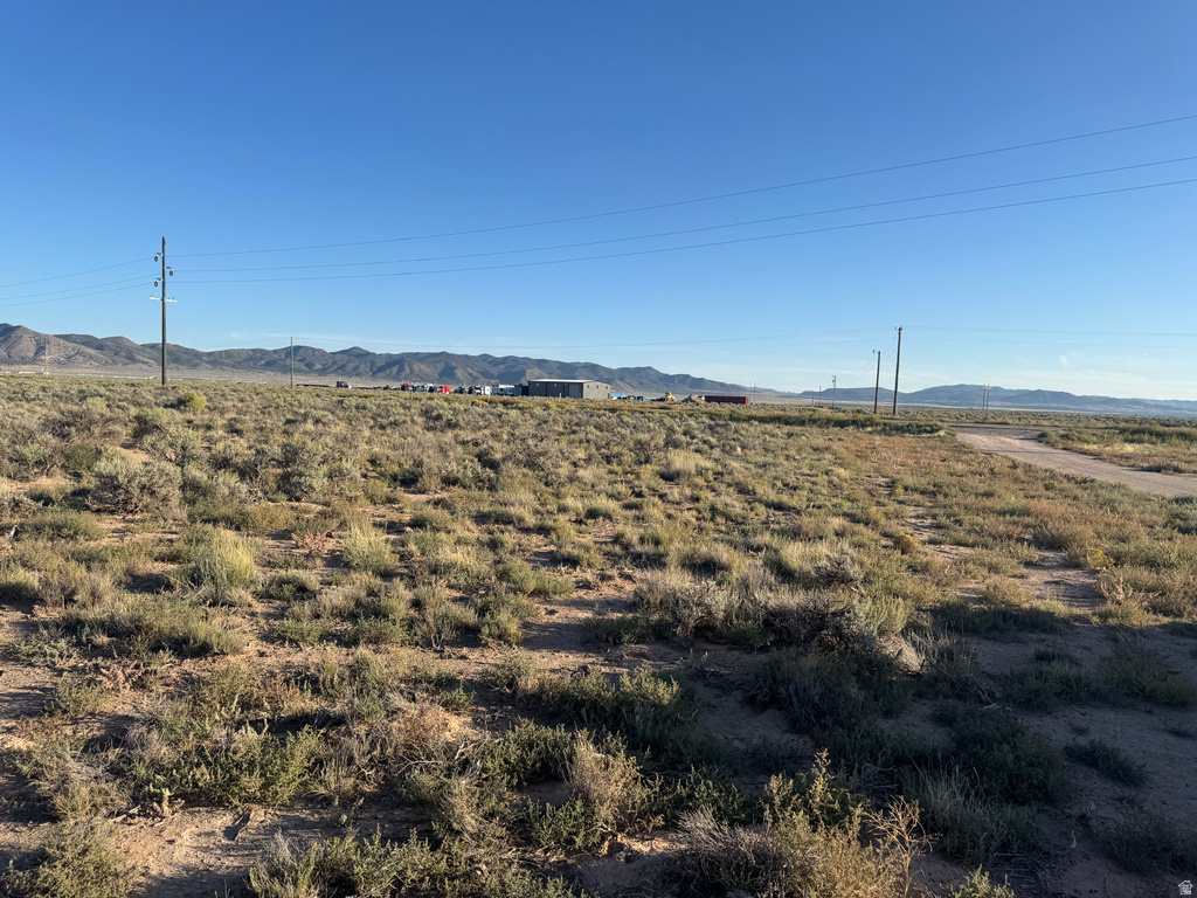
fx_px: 830
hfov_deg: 71.6
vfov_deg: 56.8
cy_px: 449
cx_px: 598
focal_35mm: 24
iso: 80
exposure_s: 1/3802
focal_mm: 6.76
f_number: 1.78
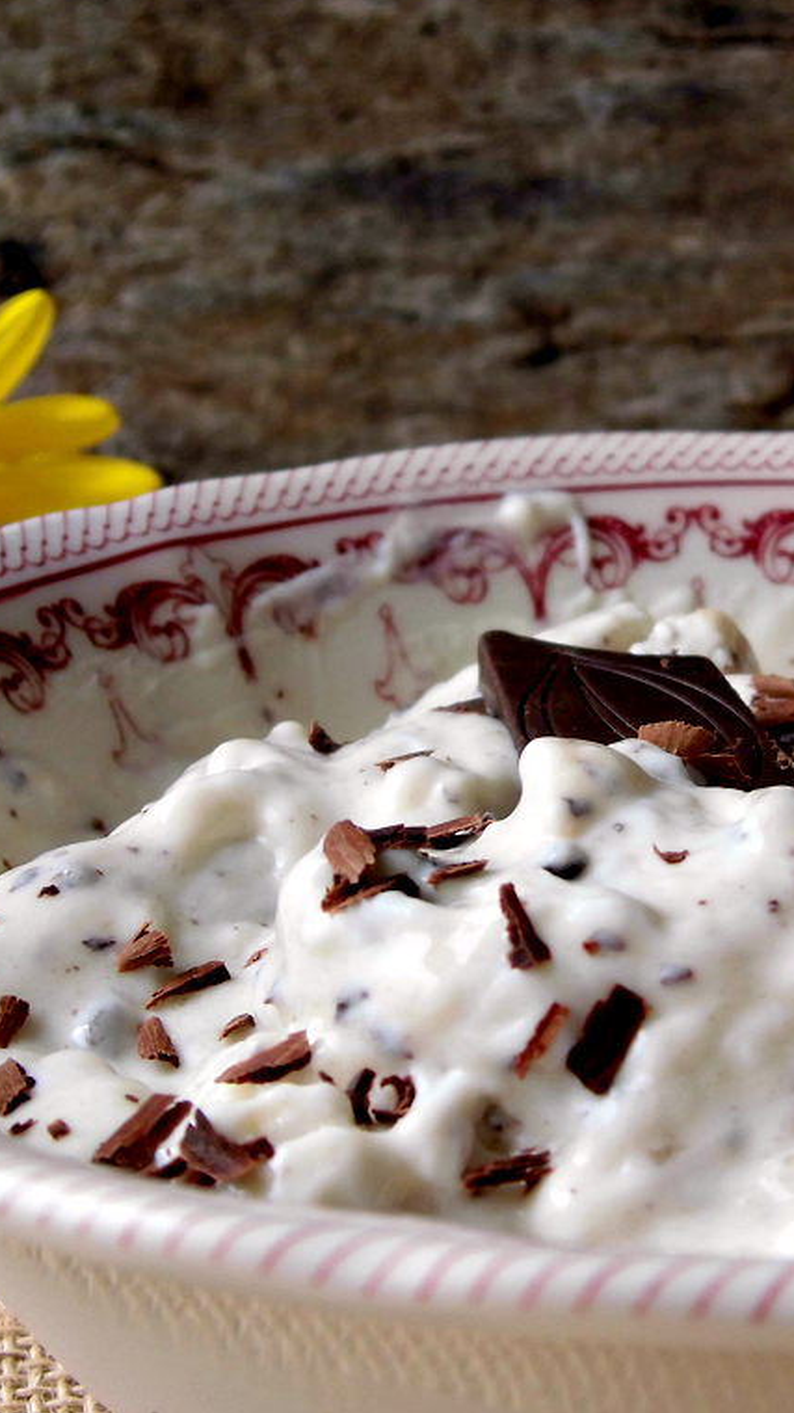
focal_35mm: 69
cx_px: 482
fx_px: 2585
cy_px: 701
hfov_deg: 17.4
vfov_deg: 30.6
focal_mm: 8.3
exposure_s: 1/160
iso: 100
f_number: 3.4
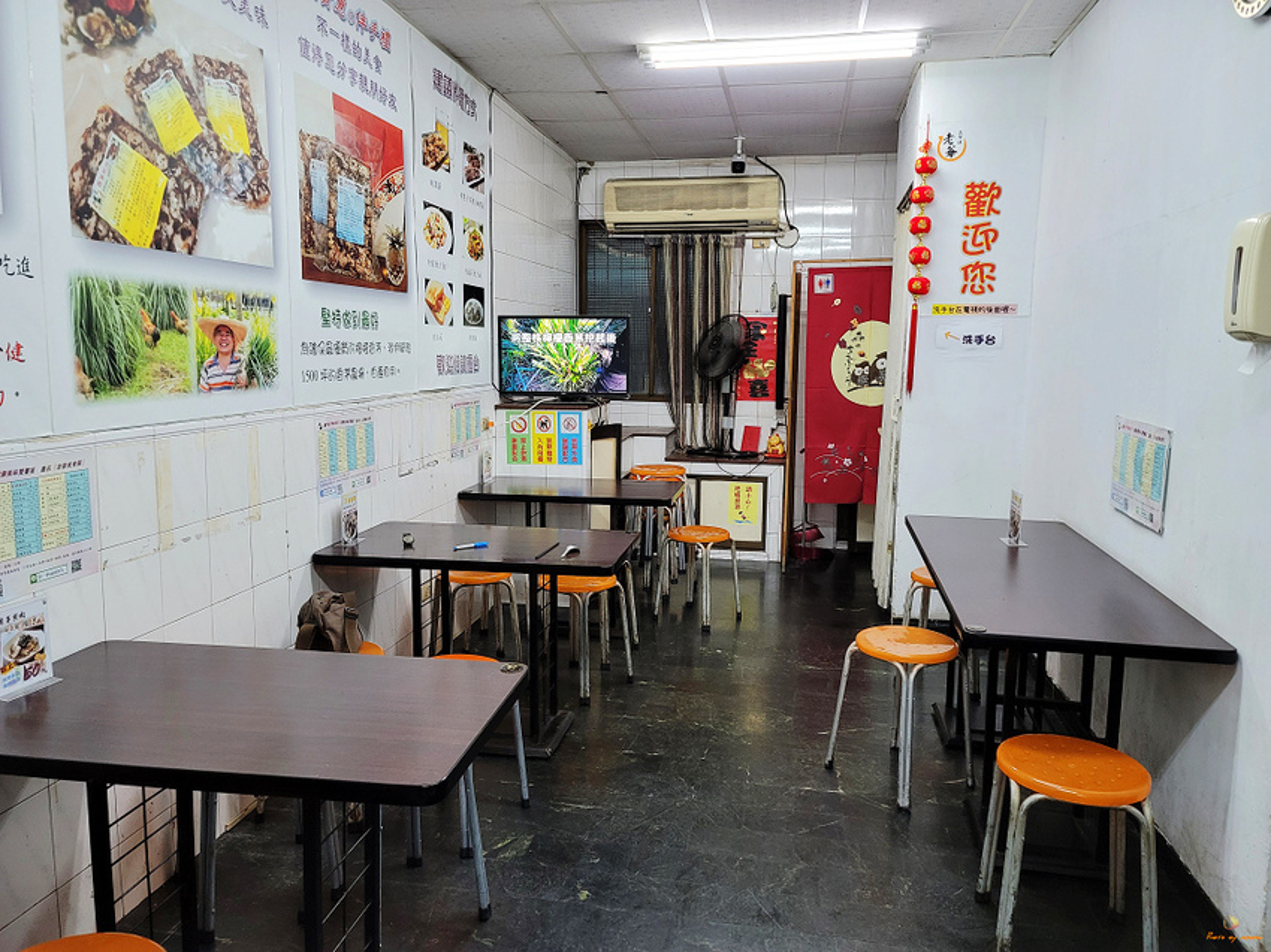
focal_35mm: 25
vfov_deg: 54.9
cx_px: 636
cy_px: 476
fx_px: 918
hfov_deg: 69.4
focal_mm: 7
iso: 320
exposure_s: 1/119
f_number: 1.8
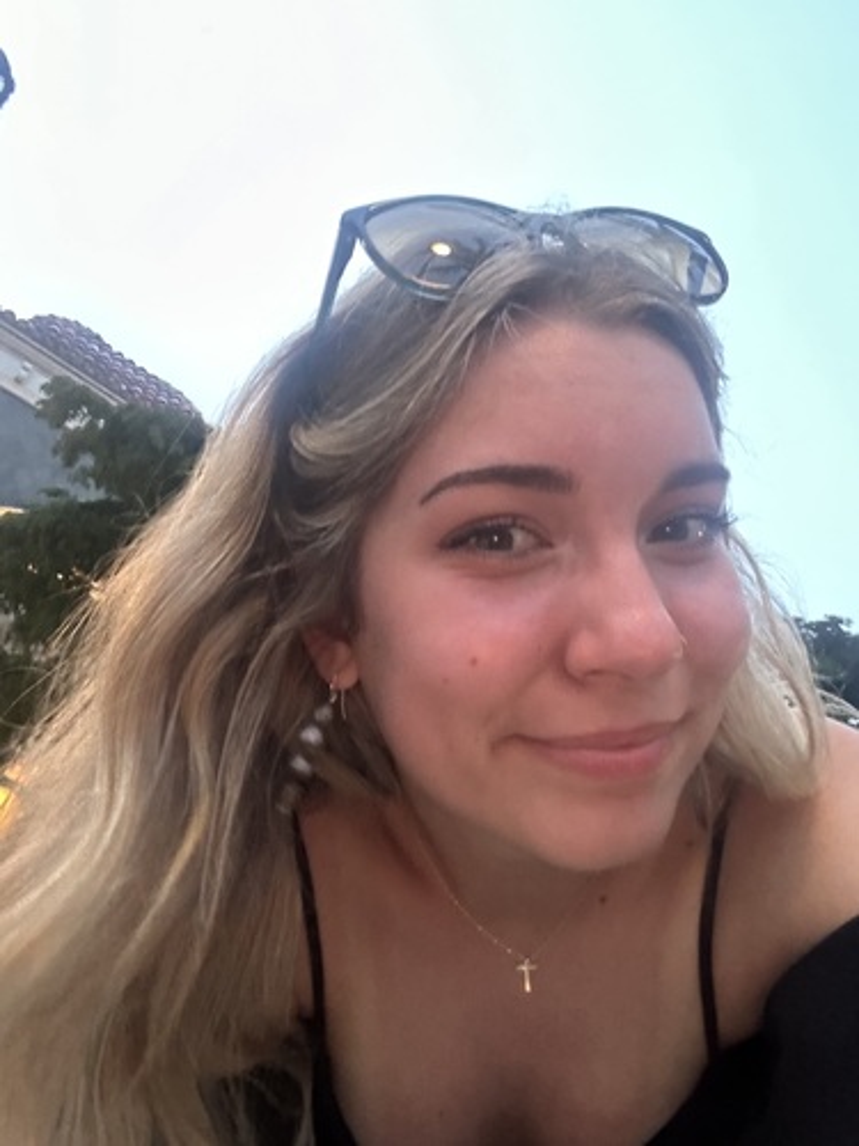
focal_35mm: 30
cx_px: 430
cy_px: 573
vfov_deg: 60.0
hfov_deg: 46.8
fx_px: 993
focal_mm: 2.69
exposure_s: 1/30
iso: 640
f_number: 1.9
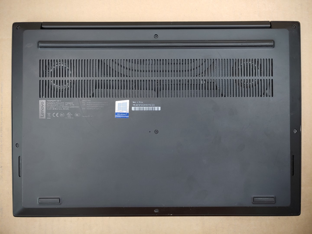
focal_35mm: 26
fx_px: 234
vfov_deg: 53.1
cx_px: 156
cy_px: 117
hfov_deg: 67.3
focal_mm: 4.36
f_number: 1.8
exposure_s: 1/60
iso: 50
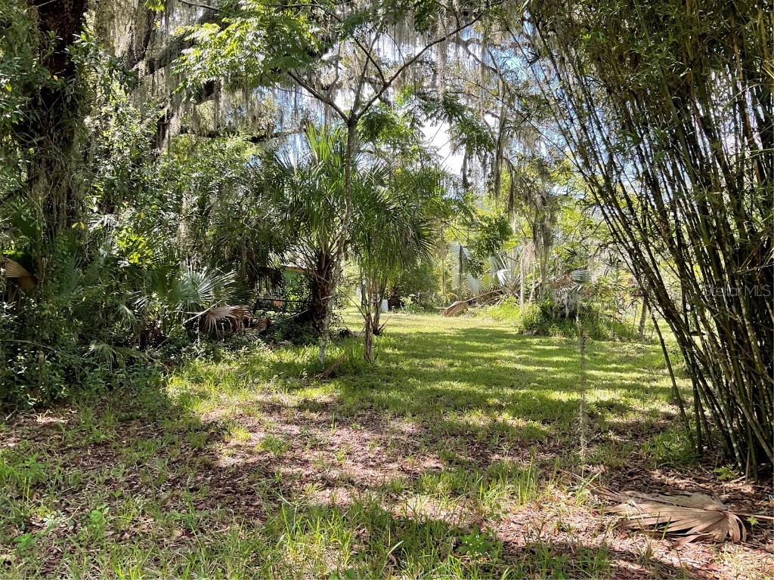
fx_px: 648
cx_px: 387
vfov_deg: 48.2
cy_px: 290
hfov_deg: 61.7
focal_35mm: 29
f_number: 1.8
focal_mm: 3
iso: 16
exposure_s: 1/138
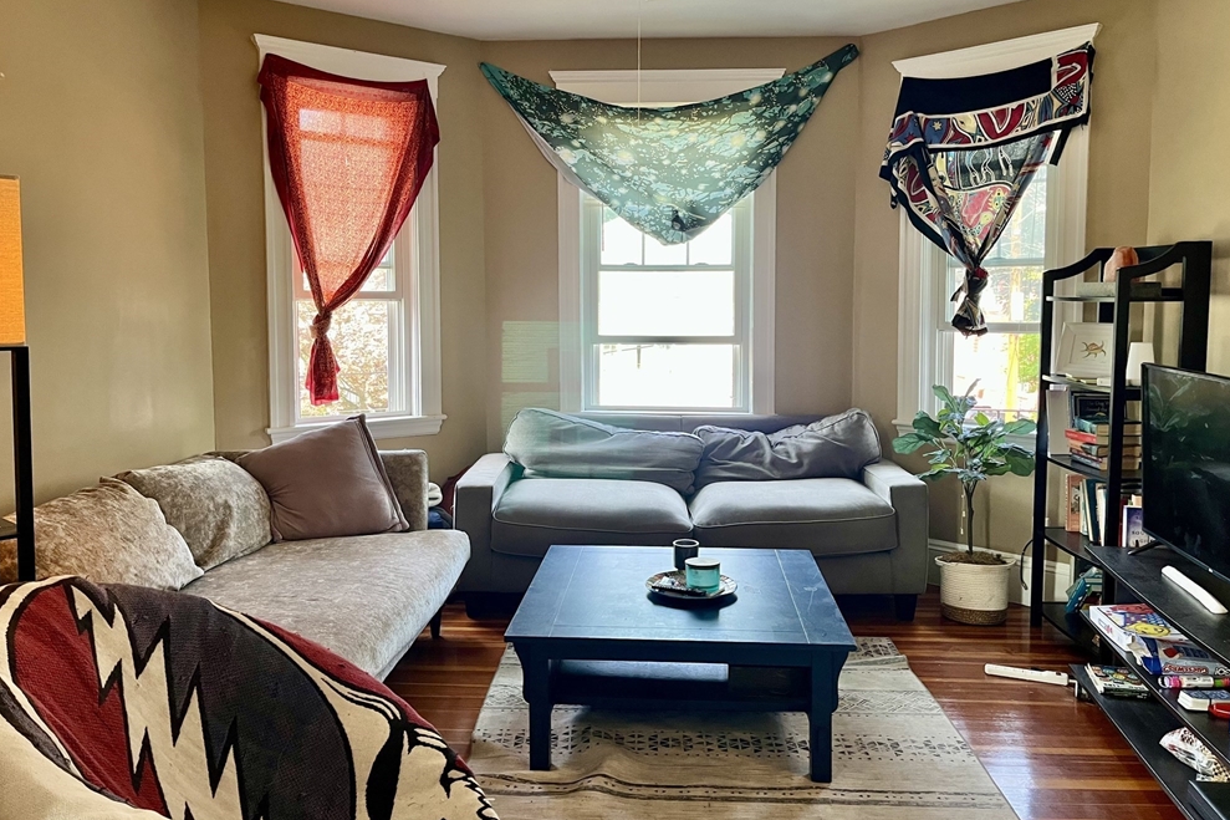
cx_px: 617
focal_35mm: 28
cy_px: 357
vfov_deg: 46.3
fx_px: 956
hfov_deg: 65.5
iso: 100
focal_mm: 5.1
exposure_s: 1/60
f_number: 1.6
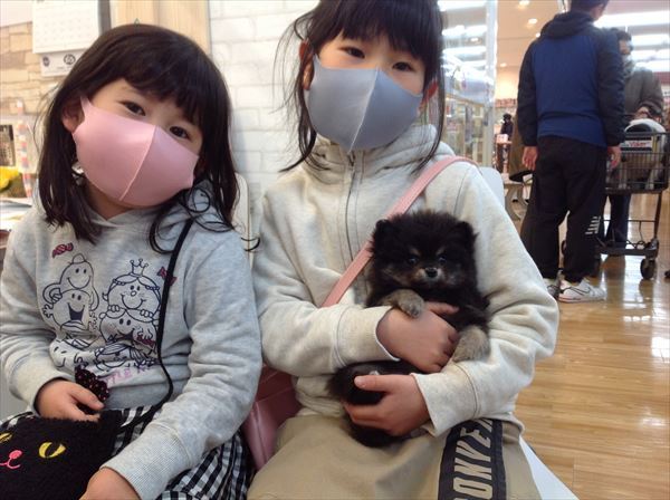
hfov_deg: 52.7
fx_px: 676
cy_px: 250
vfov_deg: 40.6
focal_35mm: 35
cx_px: 335
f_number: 2.4
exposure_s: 1/40
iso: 64
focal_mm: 4.28
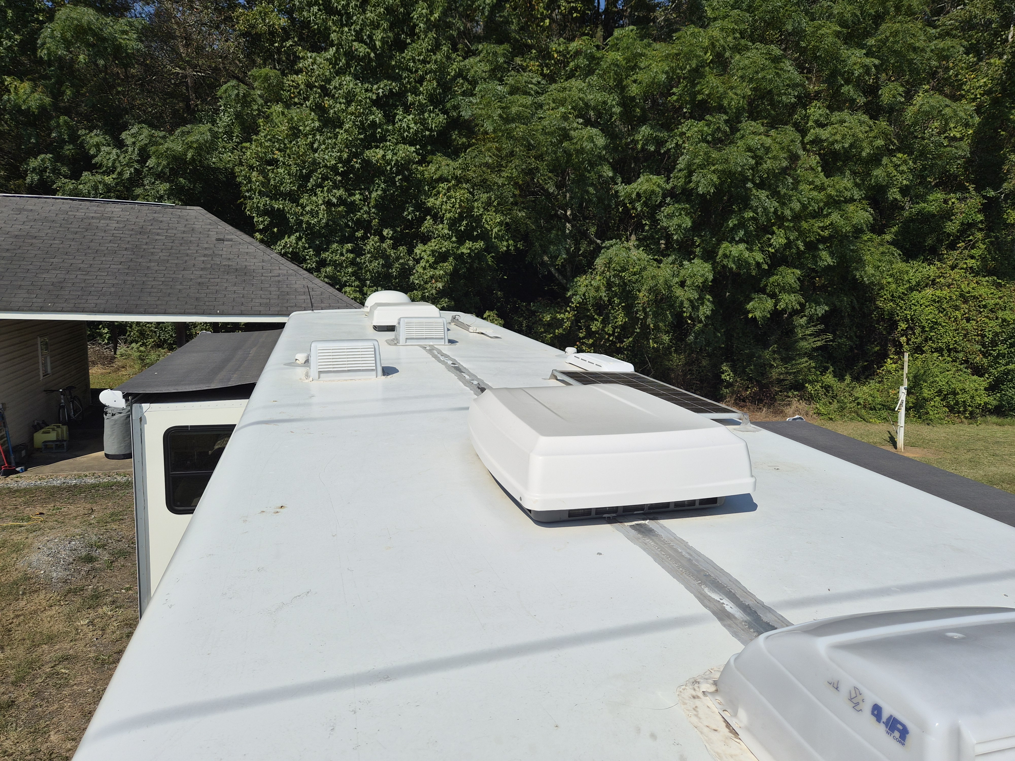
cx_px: 508
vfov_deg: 58.9
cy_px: 380
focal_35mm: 23
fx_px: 674
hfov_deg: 73.9
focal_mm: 5.4
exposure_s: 1/7696
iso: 50
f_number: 1.8
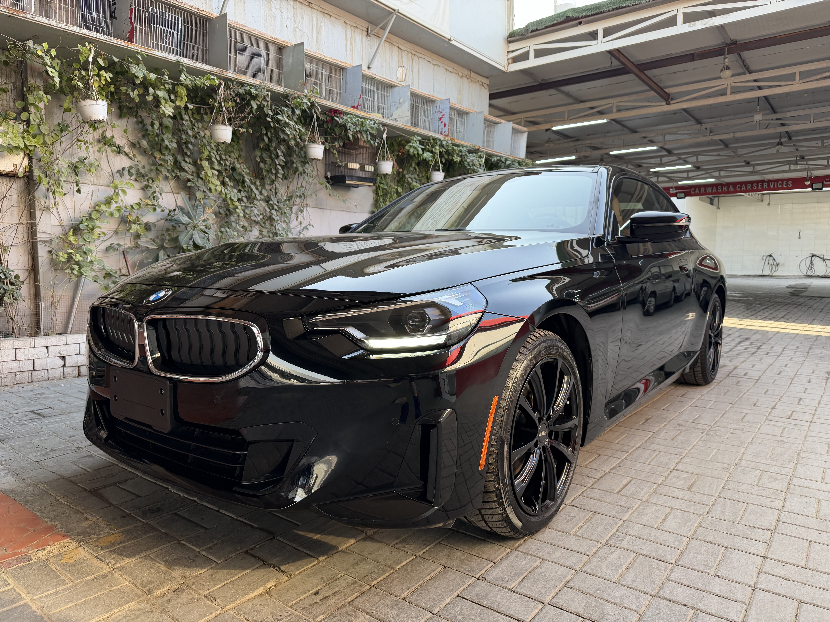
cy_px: 311
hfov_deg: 71.6
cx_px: 415
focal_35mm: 24
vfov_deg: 56.8
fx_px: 575
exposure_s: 1/488
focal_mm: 6.76
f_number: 1.78
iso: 160
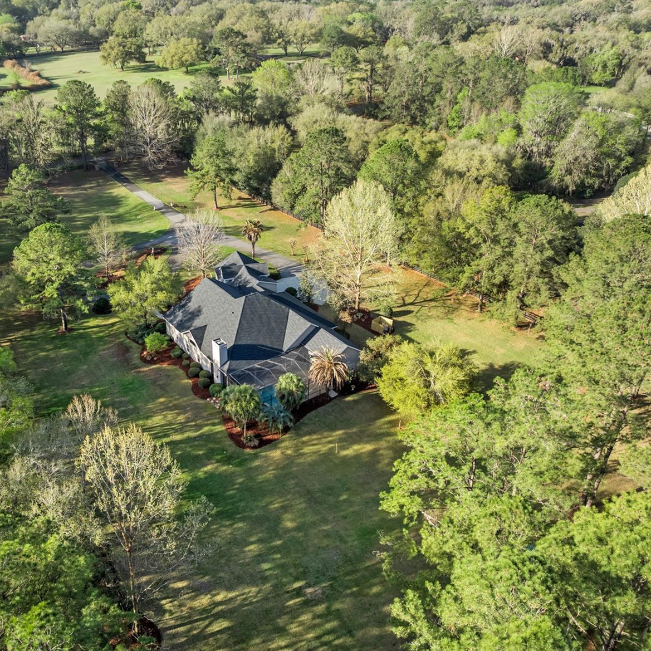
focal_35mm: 29
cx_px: 255
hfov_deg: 55.1
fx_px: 617
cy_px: 332
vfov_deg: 55.6
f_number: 2.8
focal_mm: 12.29
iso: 100
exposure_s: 1/60
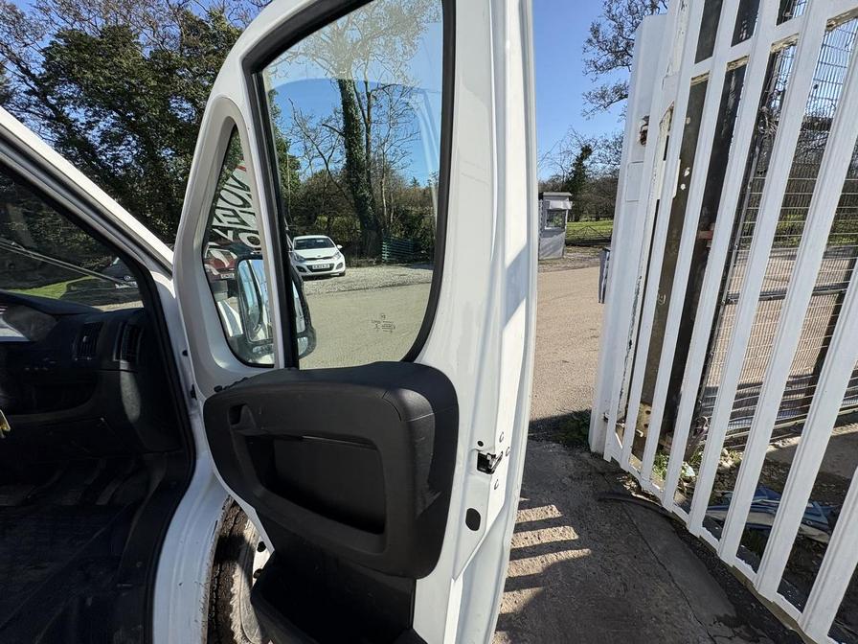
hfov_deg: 102.1
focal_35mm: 14
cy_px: 322
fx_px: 347
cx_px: 429
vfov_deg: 85.7
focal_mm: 2.22
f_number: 2.2
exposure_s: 1/1277
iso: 50
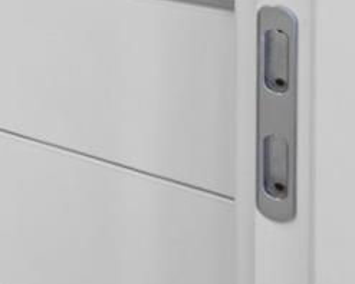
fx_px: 894
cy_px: -273
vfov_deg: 15.0
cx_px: -552
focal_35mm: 85
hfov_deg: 13.7
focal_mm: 14
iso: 100
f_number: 8
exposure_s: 1/1.67
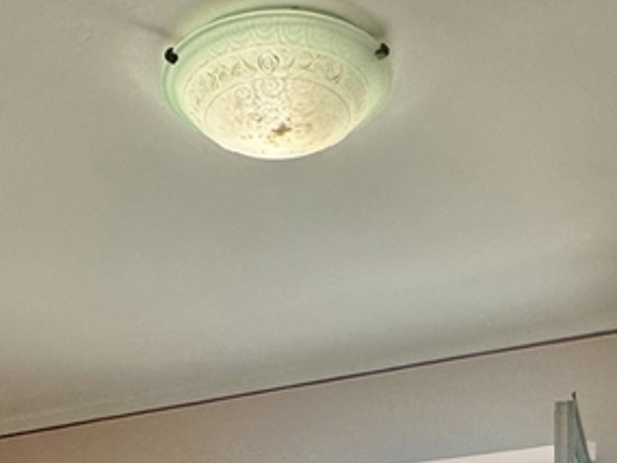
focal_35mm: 59
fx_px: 1052
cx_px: 262
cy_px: 749
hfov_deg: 32.6
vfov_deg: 20.3
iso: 100
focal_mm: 2.22
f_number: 2.2
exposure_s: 1/99
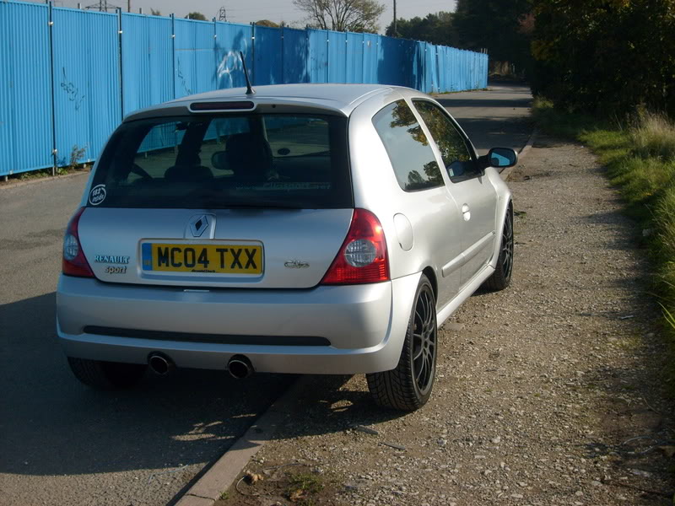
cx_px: 338
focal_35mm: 52
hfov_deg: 36.8
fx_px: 1014
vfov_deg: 28.0
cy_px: 253
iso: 80
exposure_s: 1/250
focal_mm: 8.7
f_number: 8.4
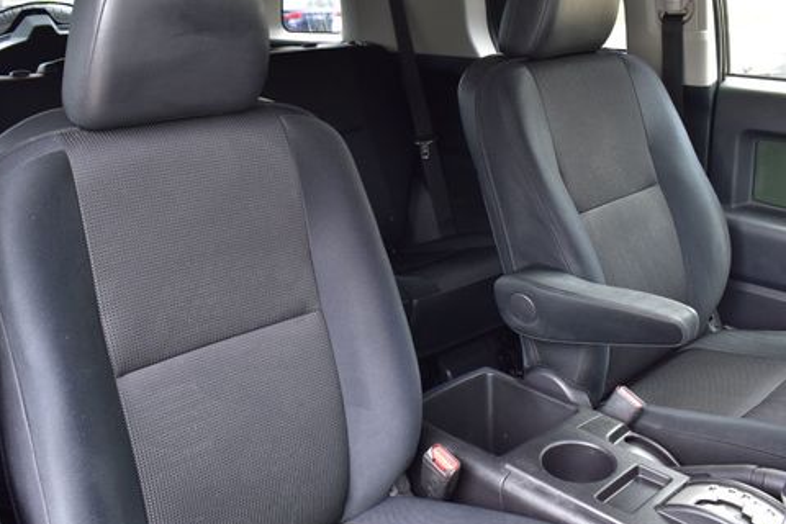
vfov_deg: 36.9
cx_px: 380
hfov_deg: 53.1
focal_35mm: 36
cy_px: 242
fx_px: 786
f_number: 7.1
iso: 400
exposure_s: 1/25
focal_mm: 18
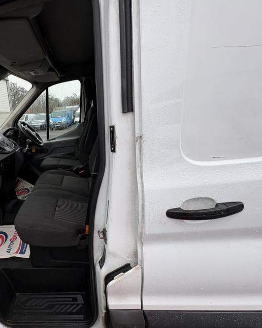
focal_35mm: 19
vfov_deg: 83.2
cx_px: 63
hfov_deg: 66.1
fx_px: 184
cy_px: 163
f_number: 2.2
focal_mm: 2.22
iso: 50
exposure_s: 1/99
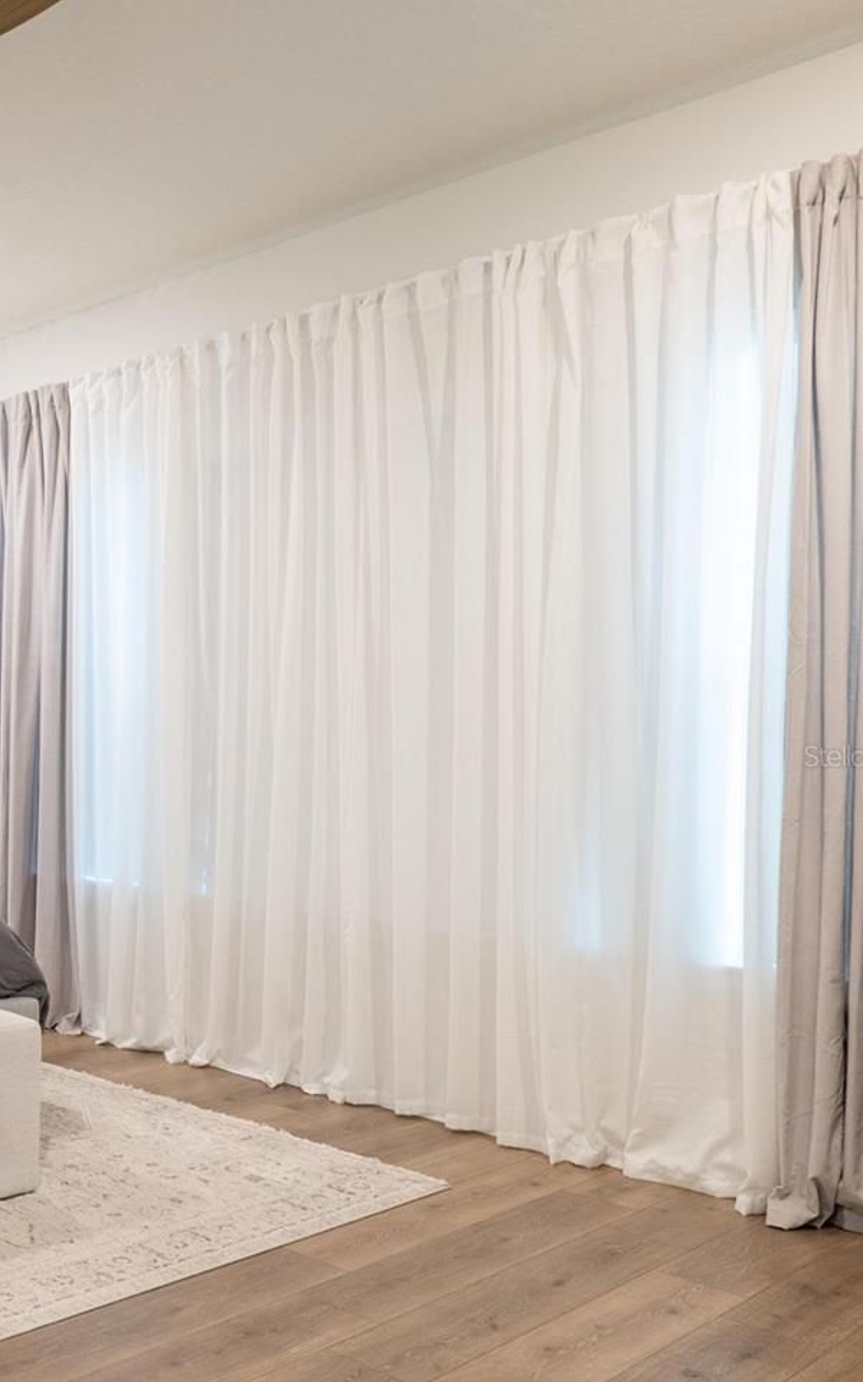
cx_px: -220
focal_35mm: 34
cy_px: 755
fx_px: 1280
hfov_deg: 30.5
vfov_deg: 56.6
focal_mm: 20
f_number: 5
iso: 800
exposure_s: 1/80
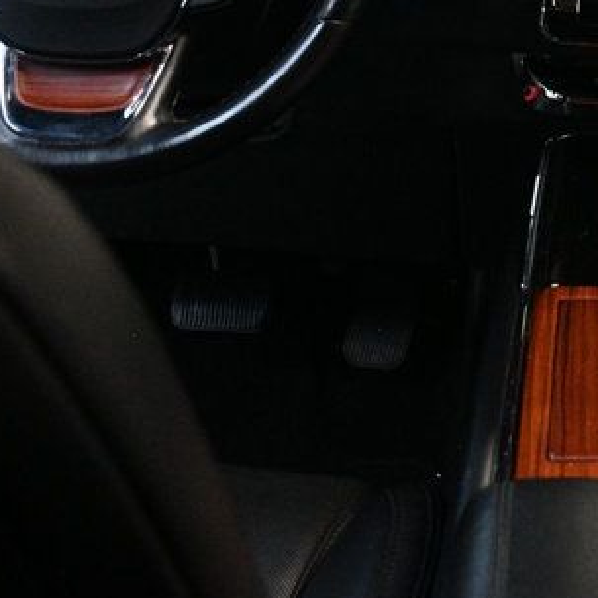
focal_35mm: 77
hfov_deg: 21.2
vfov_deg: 21.4
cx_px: 676
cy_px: -53
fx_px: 1505
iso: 2800
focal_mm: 18
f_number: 3.5
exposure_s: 1/125
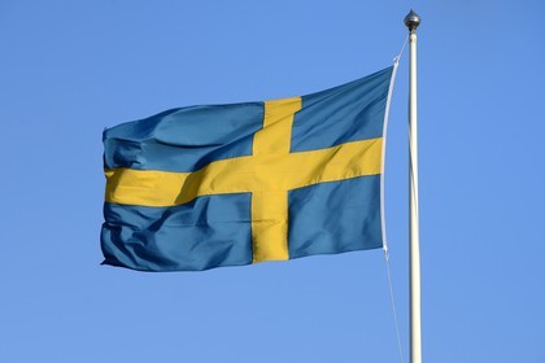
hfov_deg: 10.3
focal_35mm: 200
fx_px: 3028
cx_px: 272
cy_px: 182
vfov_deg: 6.9
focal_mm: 200
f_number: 9
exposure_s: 1/640
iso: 200
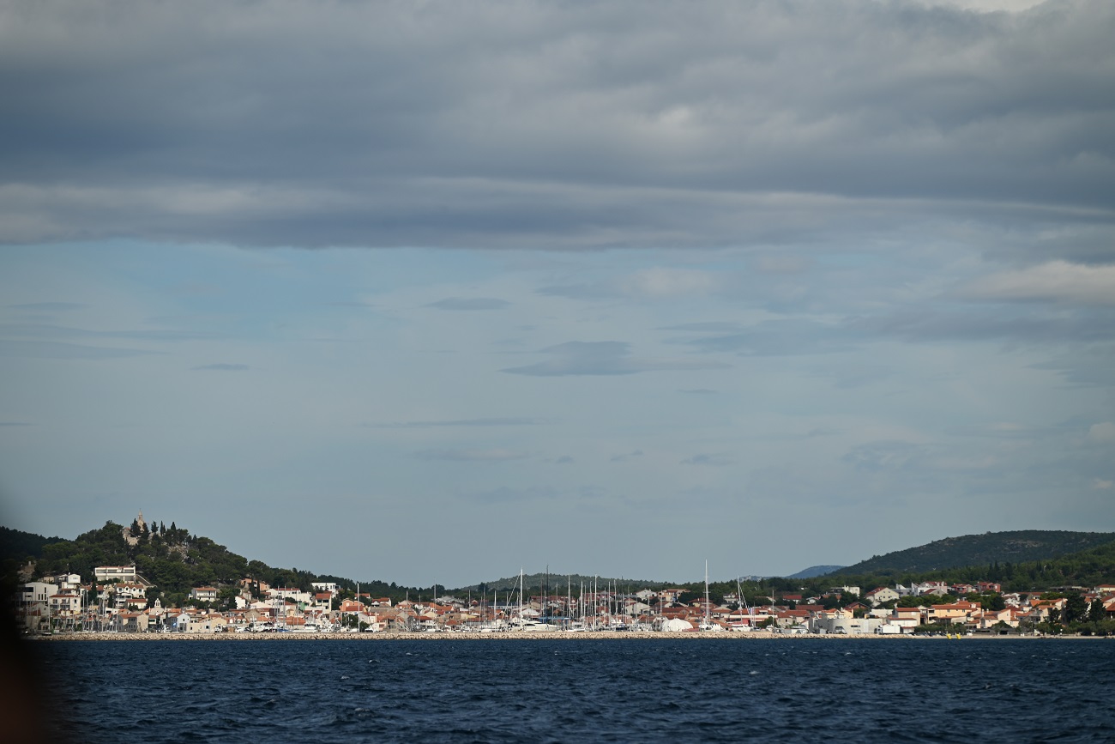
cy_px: 372
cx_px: 558
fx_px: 5575
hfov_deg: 11.4
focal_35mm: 180
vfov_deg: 7.6
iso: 100
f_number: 6.3
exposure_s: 1/1250
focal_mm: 180
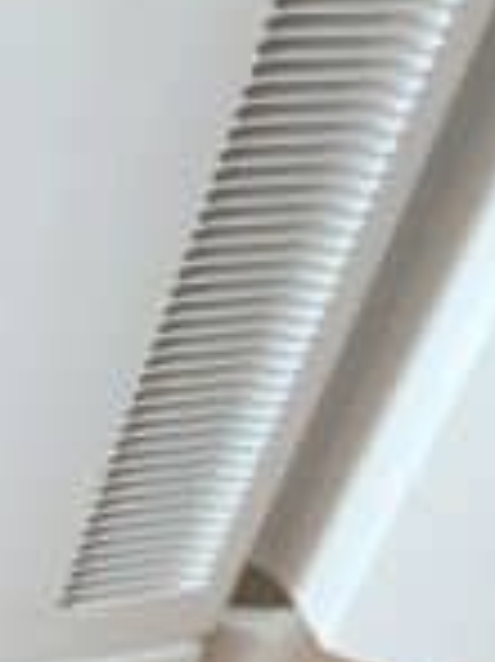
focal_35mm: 147
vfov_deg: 12.9
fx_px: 2807
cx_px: 1179
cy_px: 910
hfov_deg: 9.1
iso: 320
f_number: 2.2
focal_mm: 2.71
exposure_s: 1/42
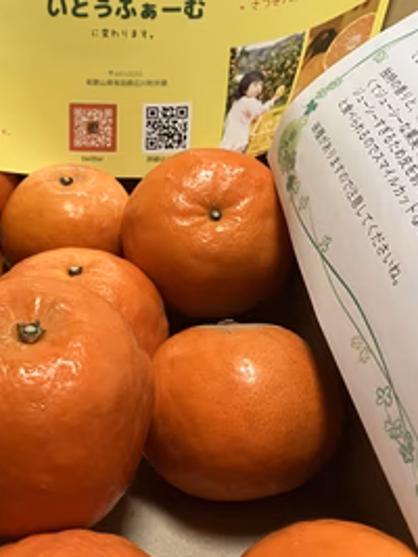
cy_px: 217
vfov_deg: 44.5
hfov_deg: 33.8
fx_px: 677
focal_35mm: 42
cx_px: 119
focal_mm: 3.99
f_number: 1.8
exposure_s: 1/60
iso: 320
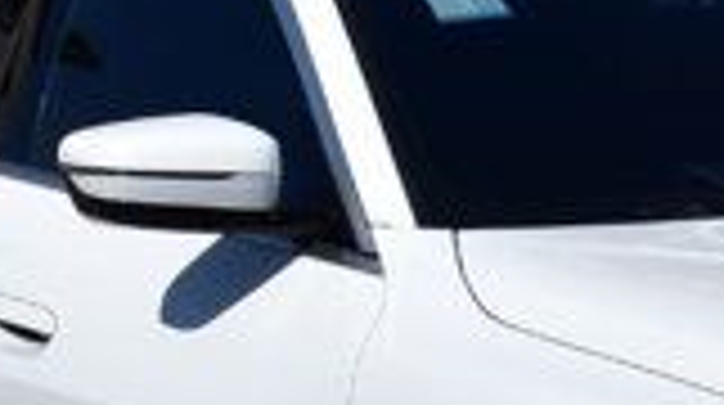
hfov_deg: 7.8
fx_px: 5182
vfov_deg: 4.5
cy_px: 40
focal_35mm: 270
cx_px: 1079
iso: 200
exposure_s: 1/640
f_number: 11
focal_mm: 27
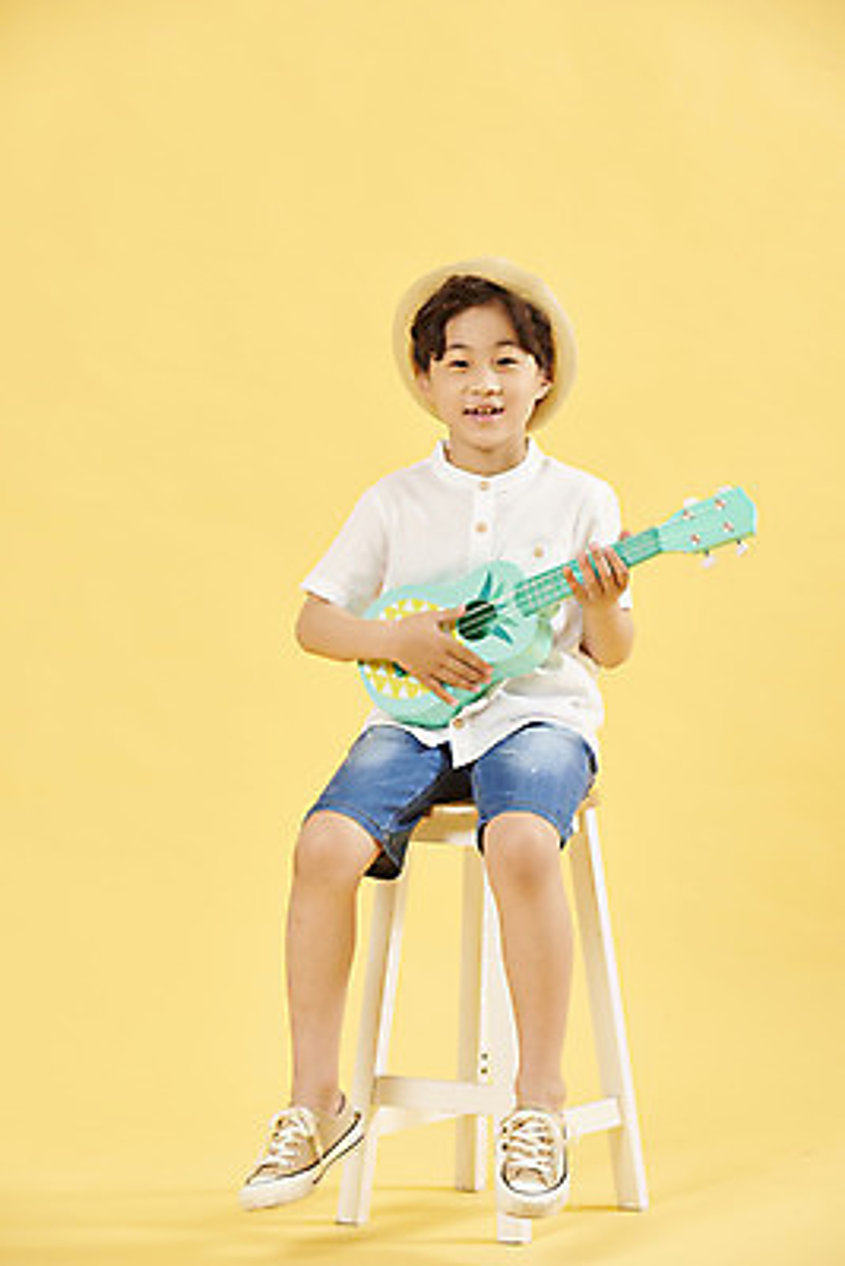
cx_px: 422
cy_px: 633
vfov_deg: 15.8
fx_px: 4573
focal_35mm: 130
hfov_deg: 10.6
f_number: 8
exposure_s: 1/125
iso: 125
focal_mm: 130
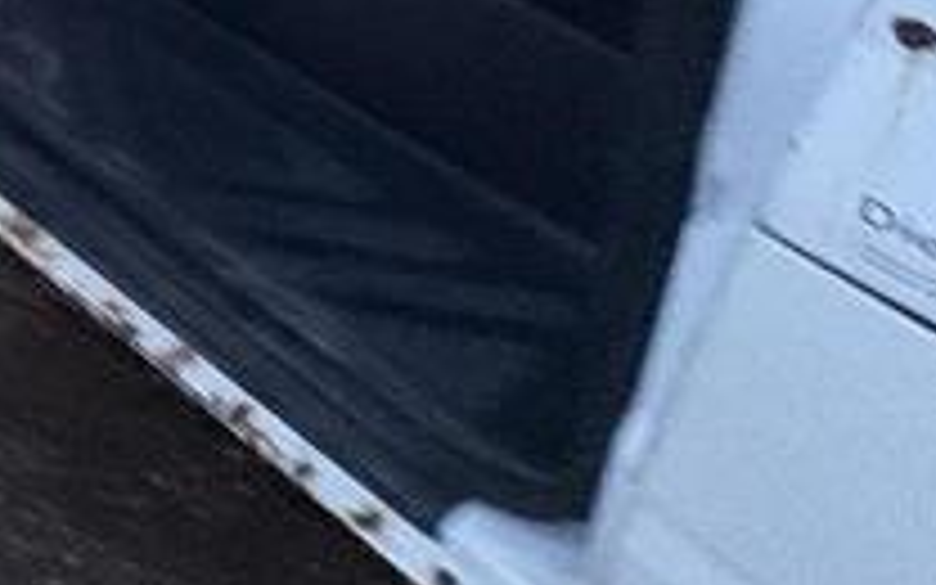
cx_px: -904
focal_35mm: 64
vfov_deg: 15.3
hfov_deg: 19.4
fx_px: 1633
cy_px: -662
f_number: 2.2
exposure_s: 1/60
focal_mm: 2.22
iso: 800
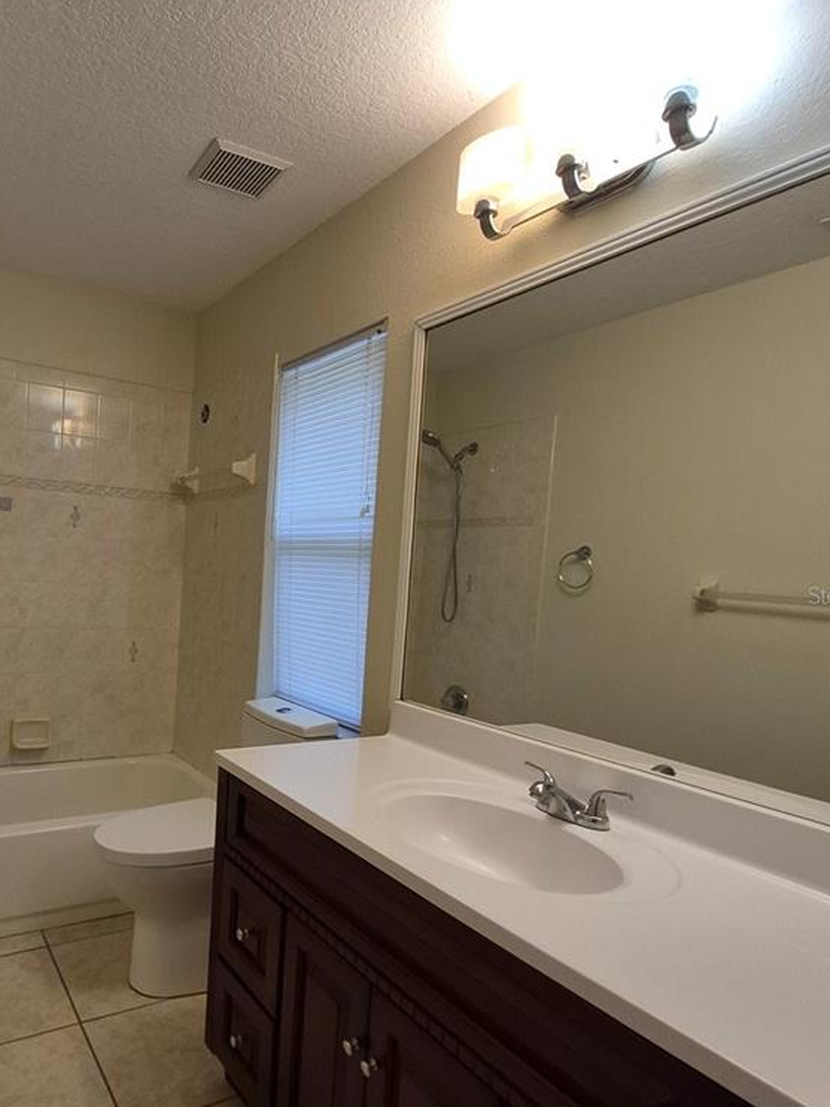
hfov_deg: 61.0
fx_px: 672
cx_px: 243
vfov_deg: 78.9
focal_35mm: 21
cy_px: 594
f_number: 2.2
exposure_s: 1/60
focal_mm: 1.74
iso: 100
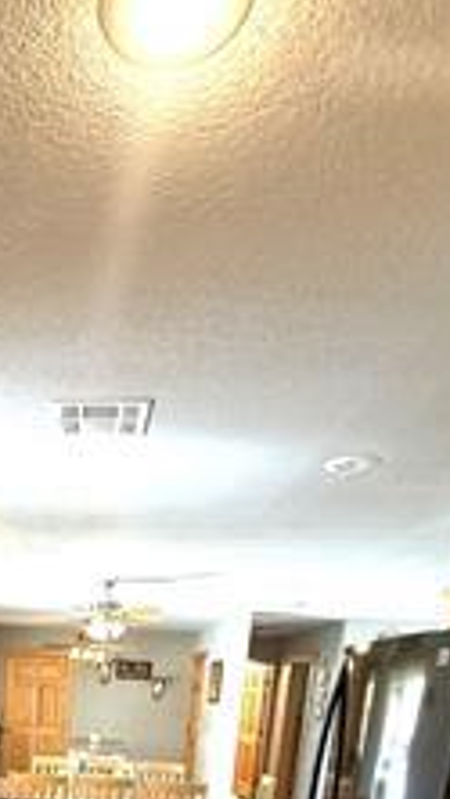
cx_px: -11
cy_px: 831
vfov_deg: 47.3
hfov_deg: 32.5
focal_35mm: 33
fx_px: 699
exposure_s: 1/60
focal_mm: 2.22
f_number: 2.2
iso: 200
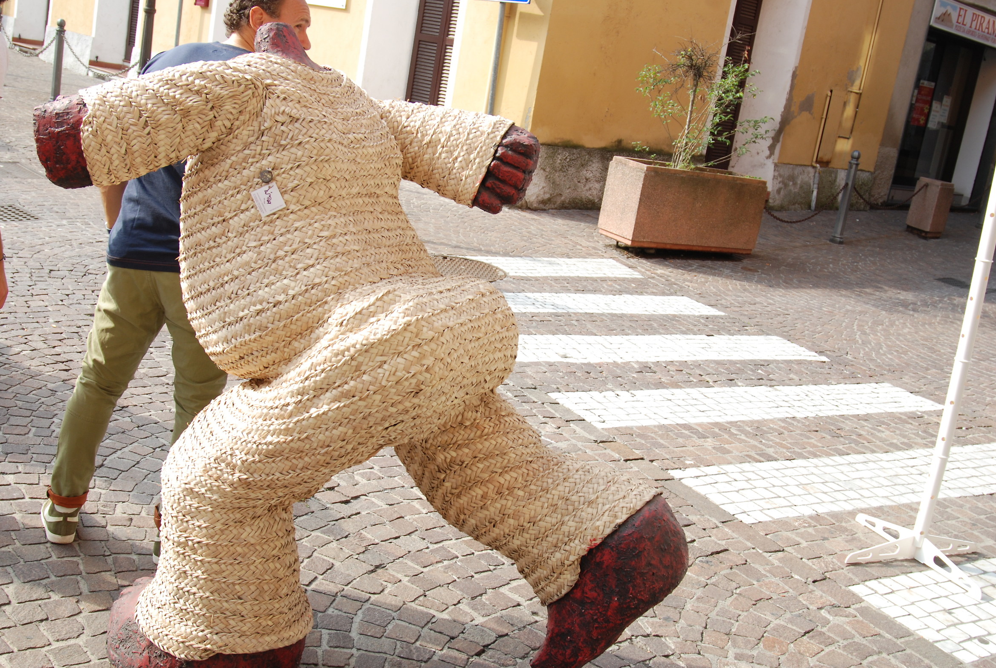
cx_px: 498
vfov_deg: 36.1
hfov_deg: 51.8
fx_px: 1026
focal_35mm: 37
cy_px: 337
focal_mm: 24
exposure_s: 1/100
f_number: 5.6
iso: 200
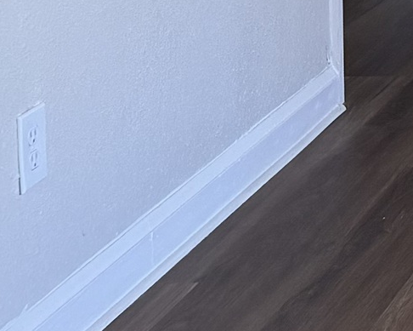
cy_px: -391
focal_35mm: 148
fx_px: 1809
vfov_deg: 9.6
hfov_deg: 10.4
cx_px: 1112
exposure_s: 1/104
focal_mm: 6.76
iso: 200
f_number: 1.78
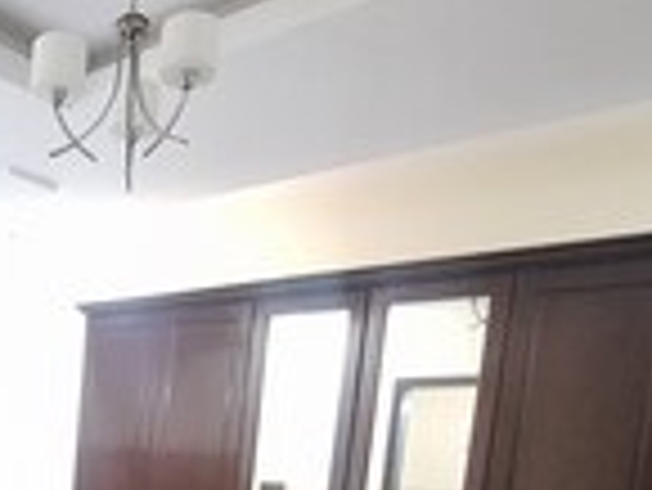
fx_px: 773
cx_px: -7
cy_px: 546
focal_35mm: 41
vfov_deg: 31.1
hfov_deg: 39.9
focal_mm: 1.74
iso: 640
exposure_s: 1/14
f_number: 2.2
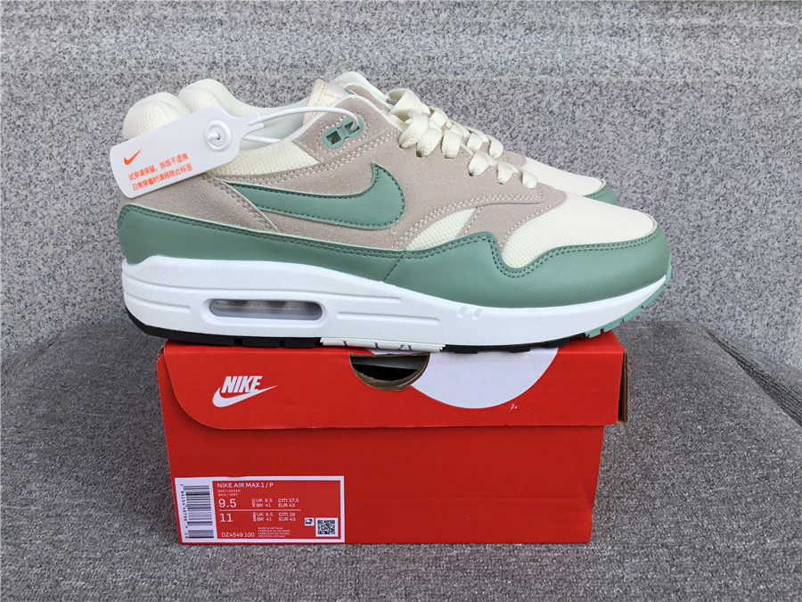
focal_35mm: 31
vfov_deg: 45.4
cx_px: 401
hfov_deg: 58.4
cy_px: 301
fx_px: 718
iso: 25
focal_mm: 3.3
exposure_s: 1/443
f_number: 2.4
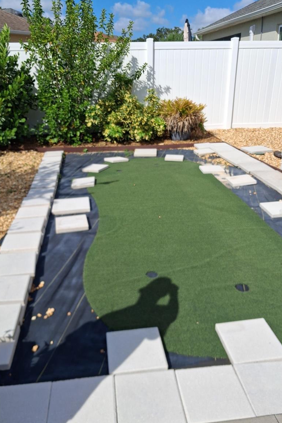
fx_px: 341
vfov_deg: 63.7
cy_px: 212
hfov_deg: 45.0
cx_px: 142
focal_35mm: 29
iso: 20
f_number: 1.8
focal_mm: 4
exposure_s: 1/868
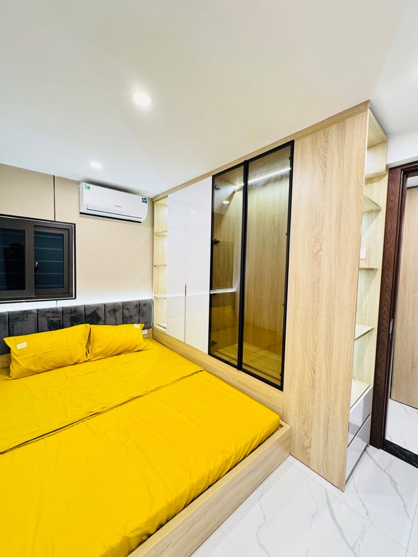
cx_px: 209
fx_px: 225
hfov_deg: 85.7
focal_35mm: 14
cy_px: 278
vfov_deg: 102.1
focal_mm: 2.22
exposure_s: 1/50
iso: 250
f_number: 2.2
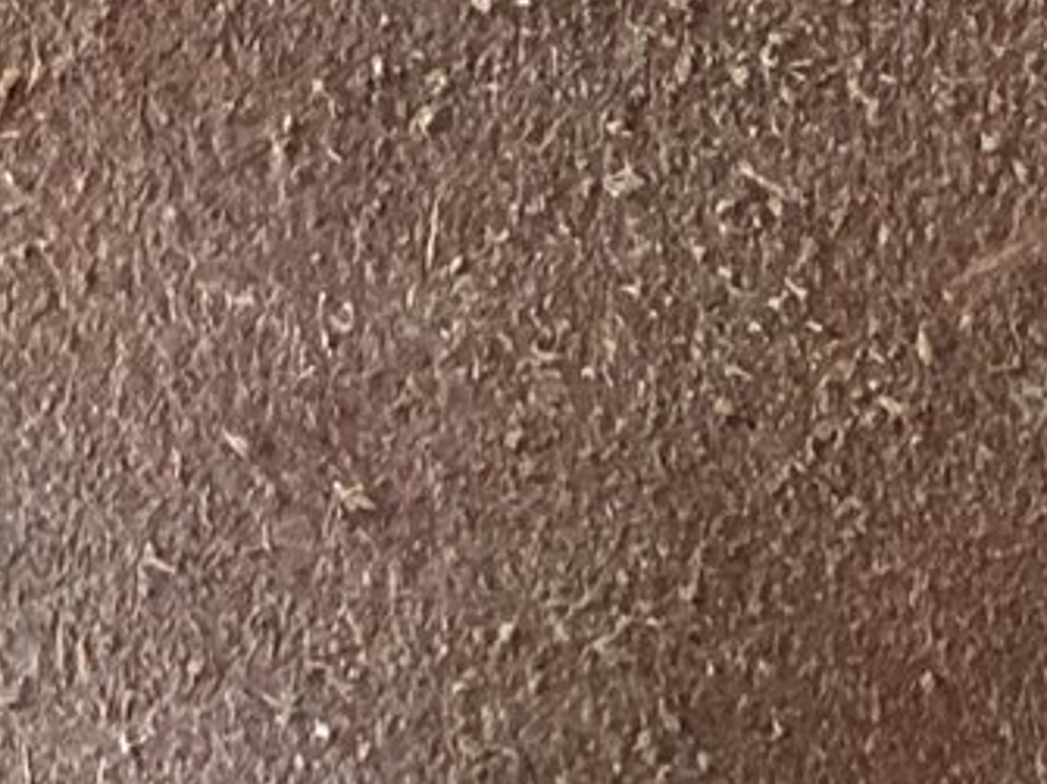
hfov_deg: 14.1
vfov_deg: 10.4
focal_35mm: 140
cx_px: 611
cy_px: 989
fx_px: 4233
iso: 400
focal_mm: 3.3
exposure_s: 1/40
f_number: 2.4
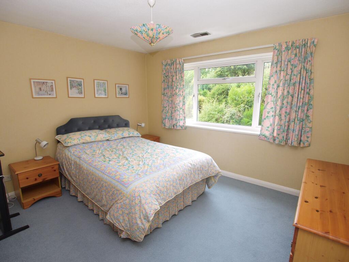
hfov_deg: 87.8
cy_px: 131
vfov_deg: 71.6
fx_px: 181
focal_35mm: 18
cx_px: 174
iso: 100
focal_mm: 9
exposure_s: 1/60
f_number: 4
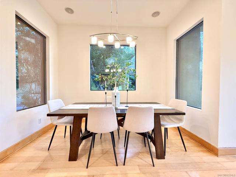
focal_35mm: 14
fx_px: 95
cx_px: 118
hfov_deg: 102.1
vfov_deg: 85.7
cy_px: 88
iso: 500
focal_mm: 2.22
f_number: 2.2
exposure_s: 1/120
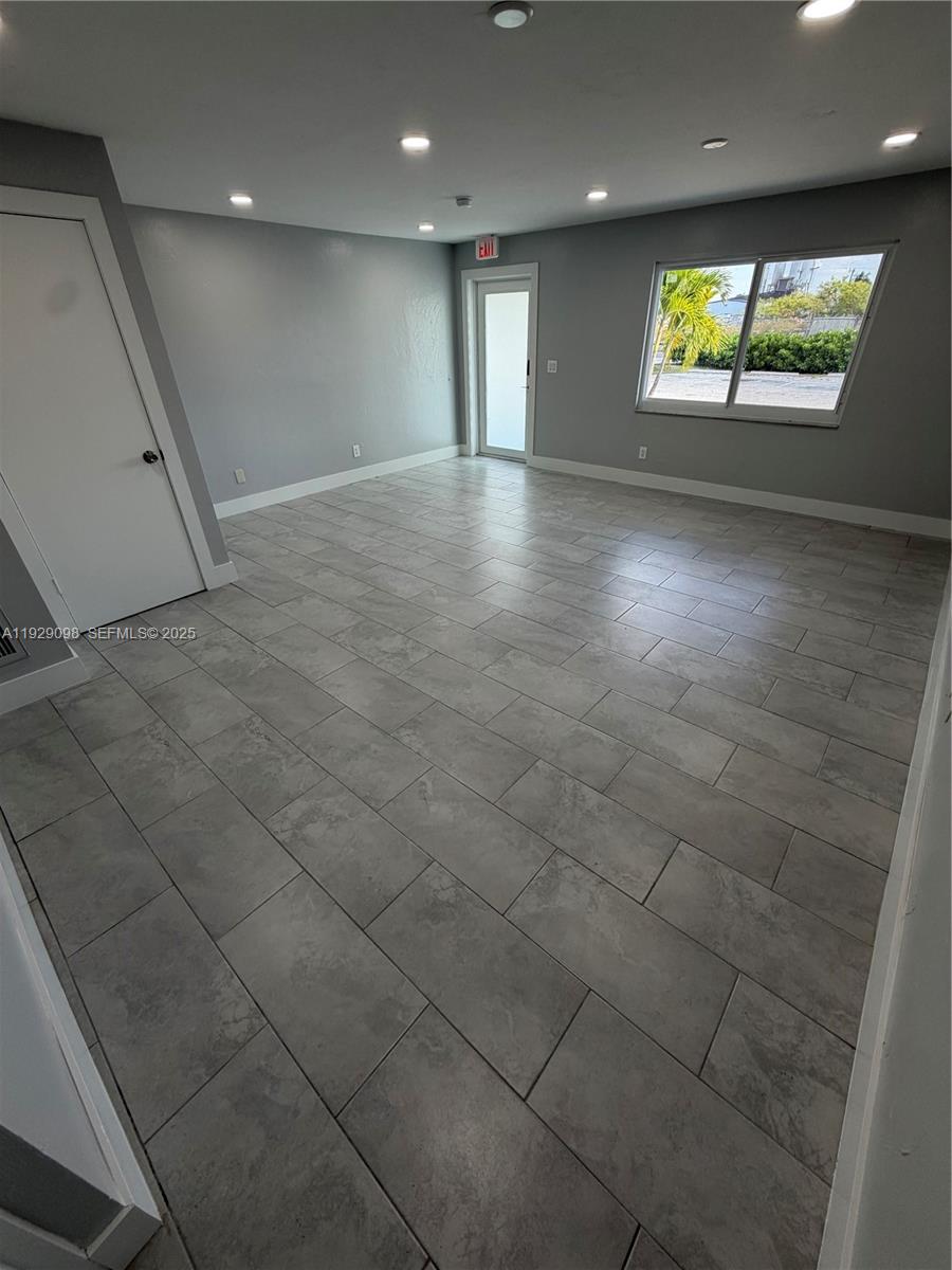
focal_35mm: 14
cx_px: 476
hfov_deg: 85.7
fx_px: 513
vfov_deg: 102.1
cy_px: 635
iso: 80
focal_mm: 2.22
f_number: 2.2
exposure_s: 1/120
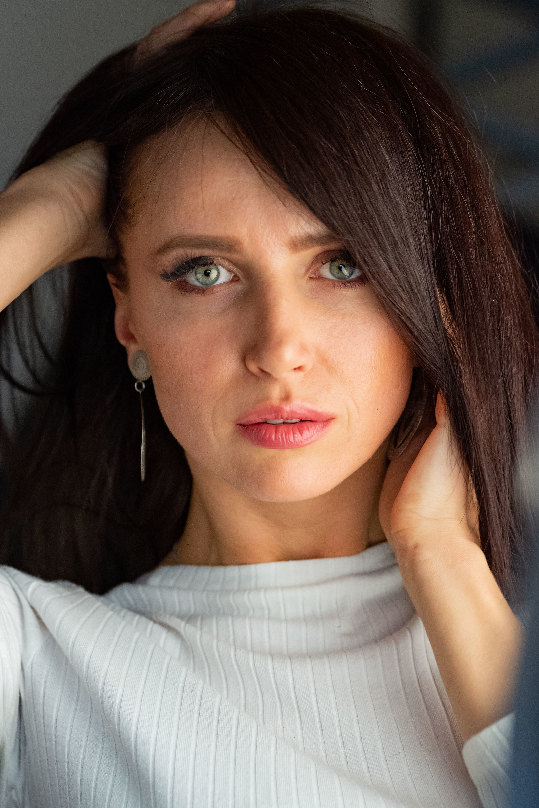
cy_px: 404
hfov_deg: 10.8
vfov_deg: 16.1
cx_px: 270
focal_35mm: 128
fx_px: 2863
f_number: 3.2
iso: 1600
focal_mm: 85
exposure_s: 1/160
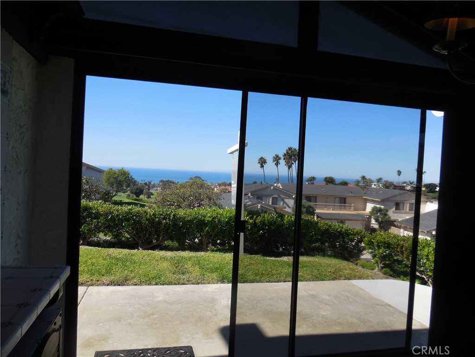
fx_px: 343
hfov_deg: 69.4
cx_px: 238
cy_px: 178
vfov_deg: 54.9
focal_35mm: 25
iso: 125
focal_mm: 4.5
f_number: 3.1
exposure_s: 1/800
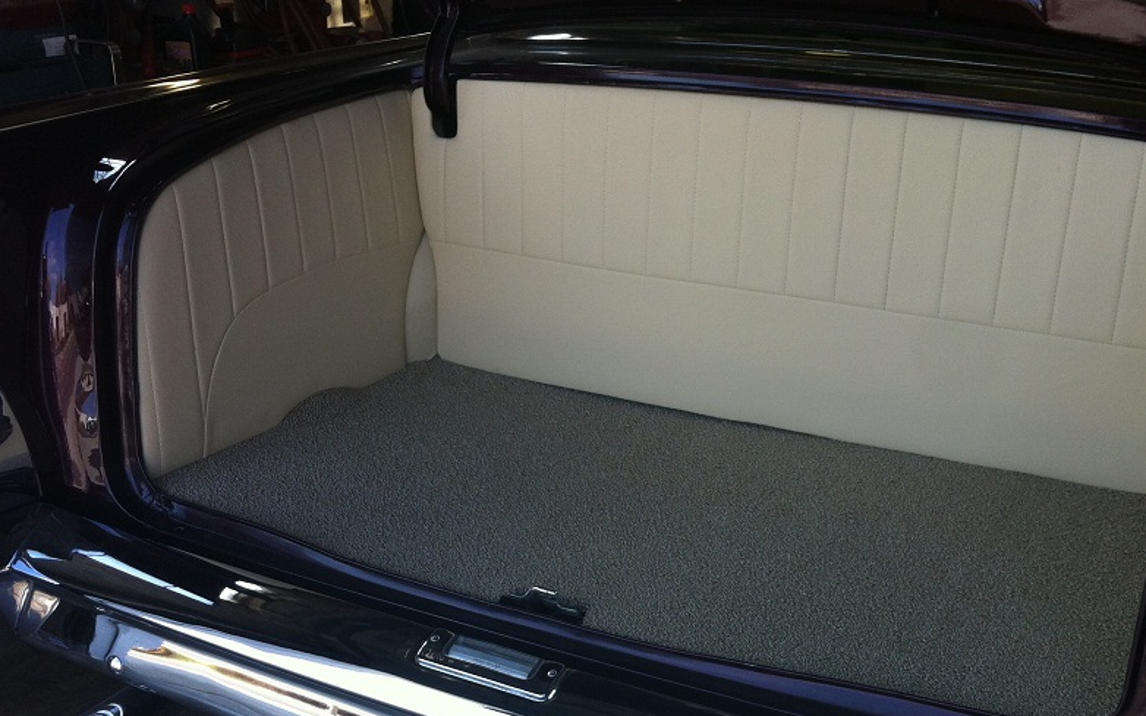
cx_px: 667
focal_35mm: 45
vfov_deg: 28.4
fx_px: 1406
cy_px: 466
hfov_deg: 44.2
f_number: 2.8
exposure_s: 1/144
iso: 80
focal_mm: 3.85
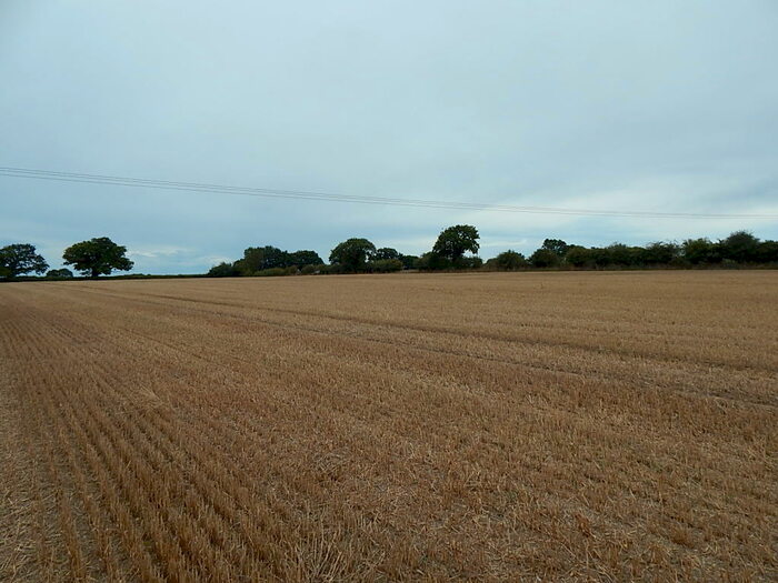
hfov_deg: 76.4
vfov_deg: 61.1
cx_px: 389
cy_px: 292
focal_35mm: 22
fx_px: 494
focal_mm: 4
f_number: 3
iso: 125
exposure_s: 1/800
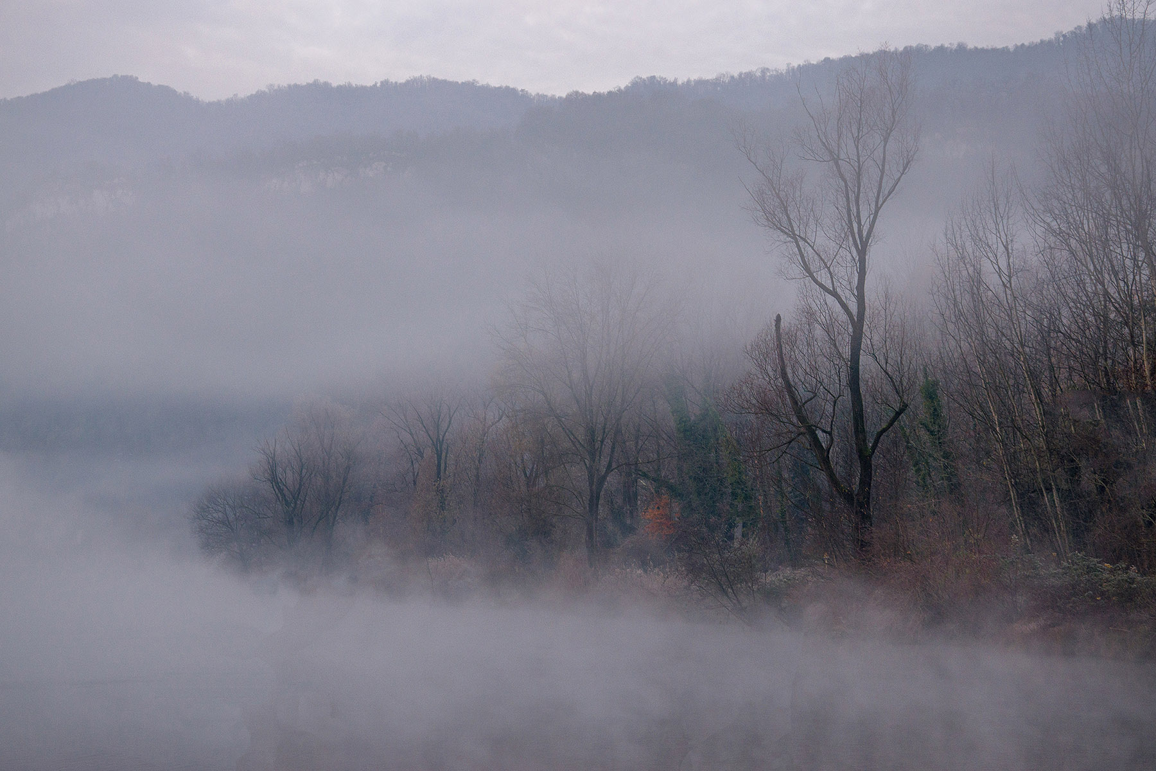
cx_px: 578
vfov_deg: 15.7
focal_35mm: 87
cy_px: 386
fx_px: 2793
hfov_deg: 23.4
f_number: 8
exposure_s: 1/100
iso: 200
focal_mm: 58
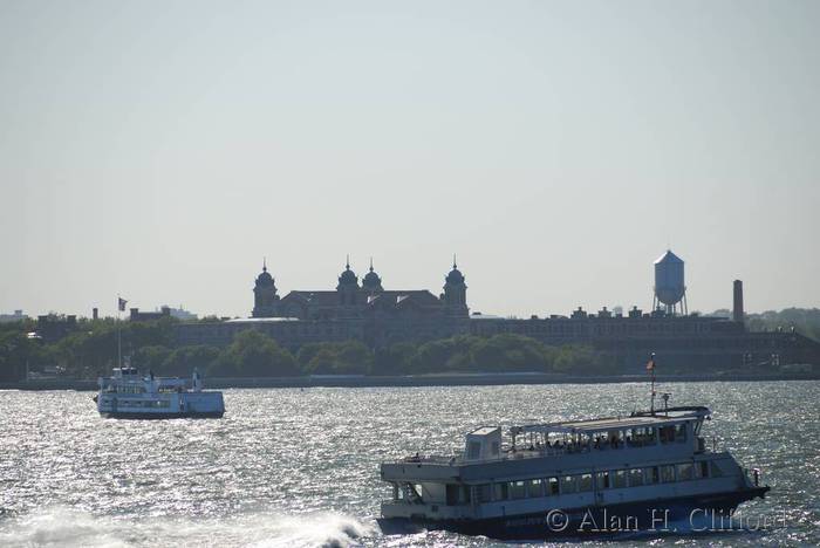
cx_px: 410
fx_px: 6839
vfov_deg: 4.6
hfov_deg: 6.9
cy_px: 274
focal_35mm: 300
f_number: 5.6
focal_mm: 200
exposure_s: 1/800
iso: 100
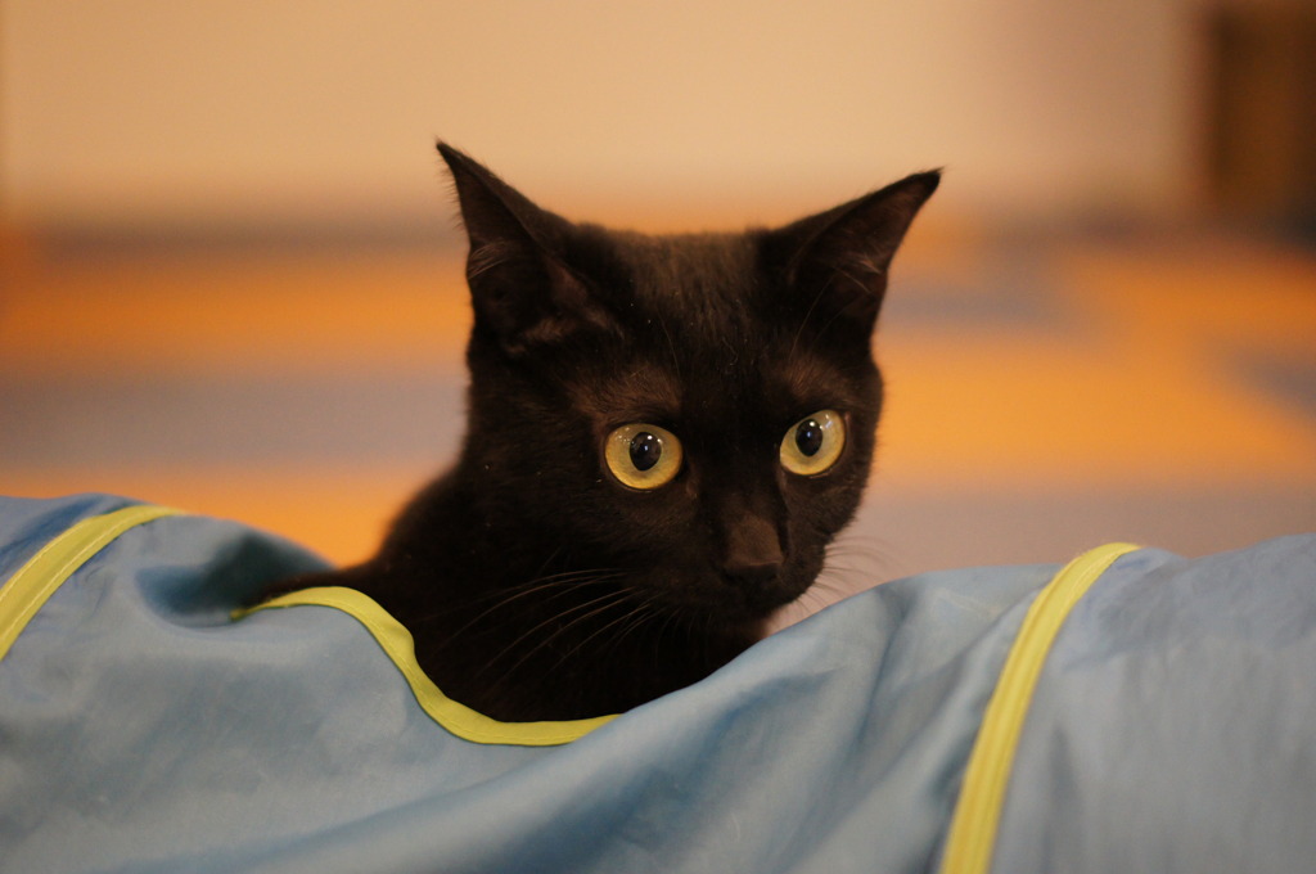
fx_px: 2738
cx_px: 658
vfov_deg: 18.1
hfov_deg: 27.0
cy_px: 437
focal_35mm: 75
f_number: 1.8
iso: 1600
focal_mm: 50
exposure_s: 1/250
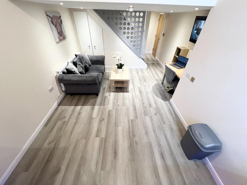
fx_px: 93
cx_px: 124
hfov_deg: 106.2
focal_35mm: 13
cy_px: 92
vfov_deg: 89.9
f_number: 1.8
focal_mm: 1.57
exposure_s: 1/81
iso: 250
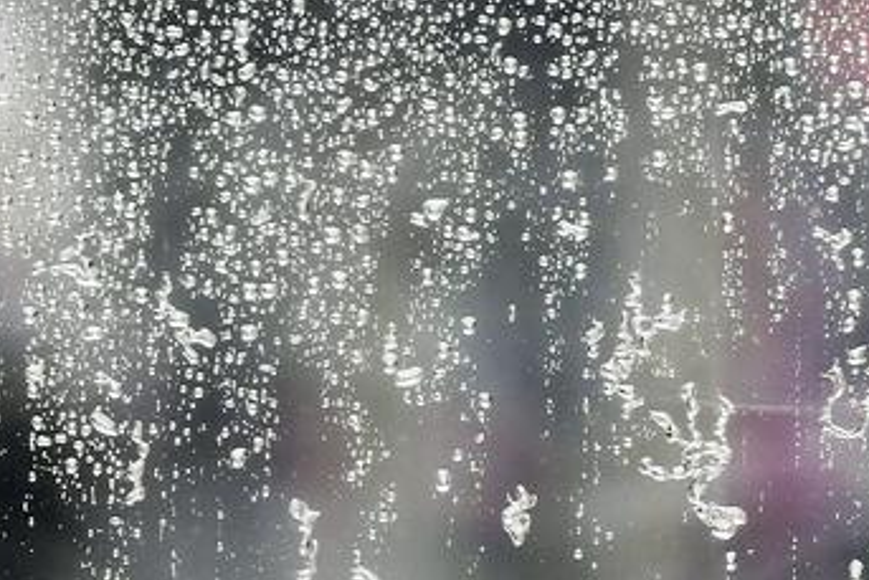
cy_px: 190
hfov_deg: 2.2
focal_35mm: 933
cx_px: -190
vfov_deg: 1.5
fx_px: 22530
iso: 360
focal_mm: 200
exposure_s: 1/400
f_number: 5
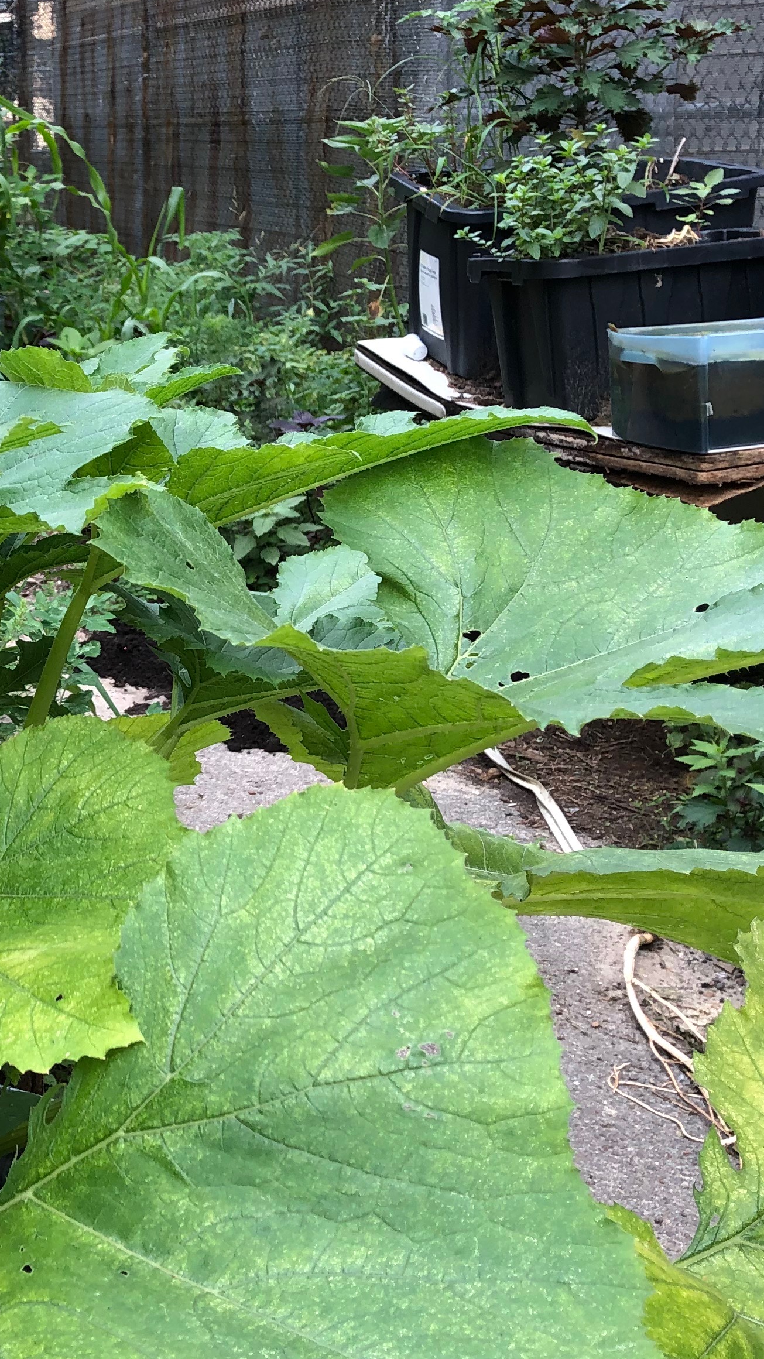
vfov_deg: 39.1
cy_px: 597
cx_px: -66
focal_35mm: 53
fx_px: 1909
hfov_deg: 21.5
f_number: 1.8
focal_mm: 3.99
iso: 25
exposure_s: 1/120
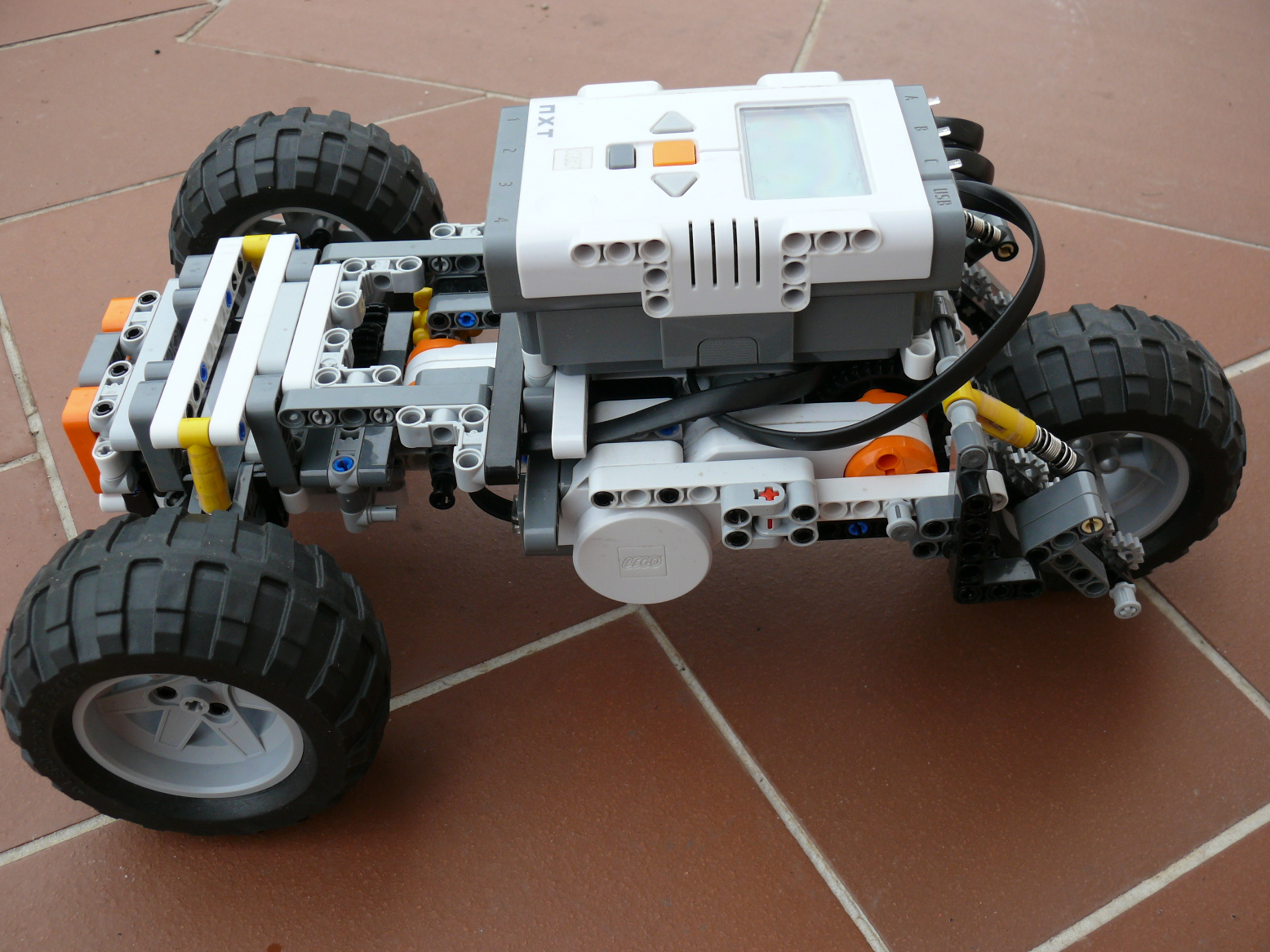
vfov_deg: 39.7
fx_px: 1321
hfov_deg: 51.4
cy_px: 472
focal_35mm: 36
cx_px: 635
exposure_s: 1/100
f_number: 3.6
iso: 100
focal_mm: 7.4
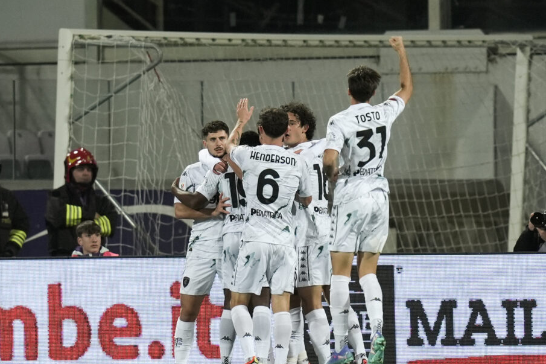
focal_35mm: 442
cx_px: 297
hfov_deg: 4.7
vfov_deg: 3.1
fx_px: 6702
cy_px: 197
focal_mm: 400
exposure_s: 1/2000
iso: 1600
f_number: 3.2
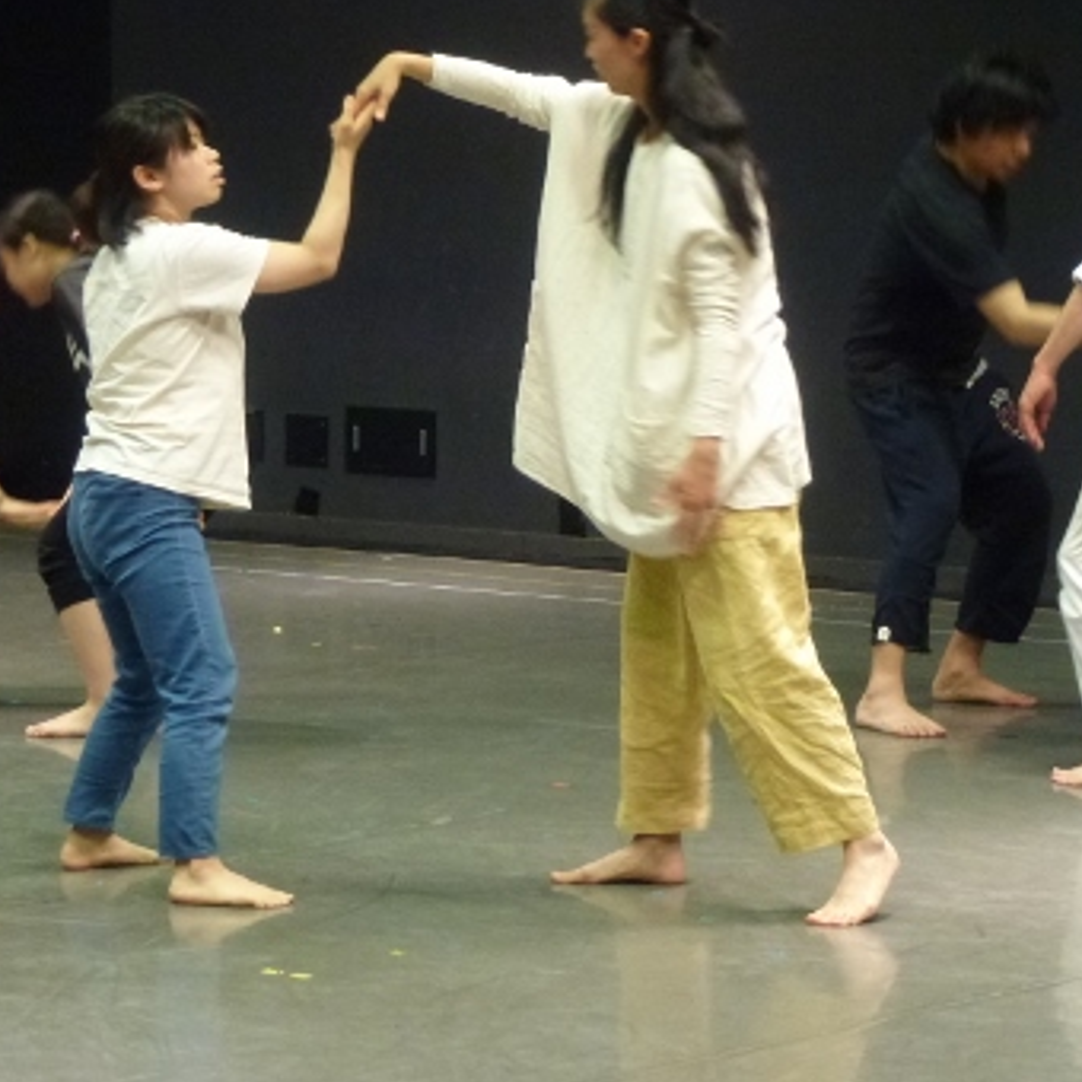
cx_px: 461
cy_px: 337
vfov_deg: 11.8
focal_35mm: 148
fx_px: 5234
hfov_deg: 11.8
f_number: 4.9
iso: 400
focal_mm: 16
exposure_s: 1/13
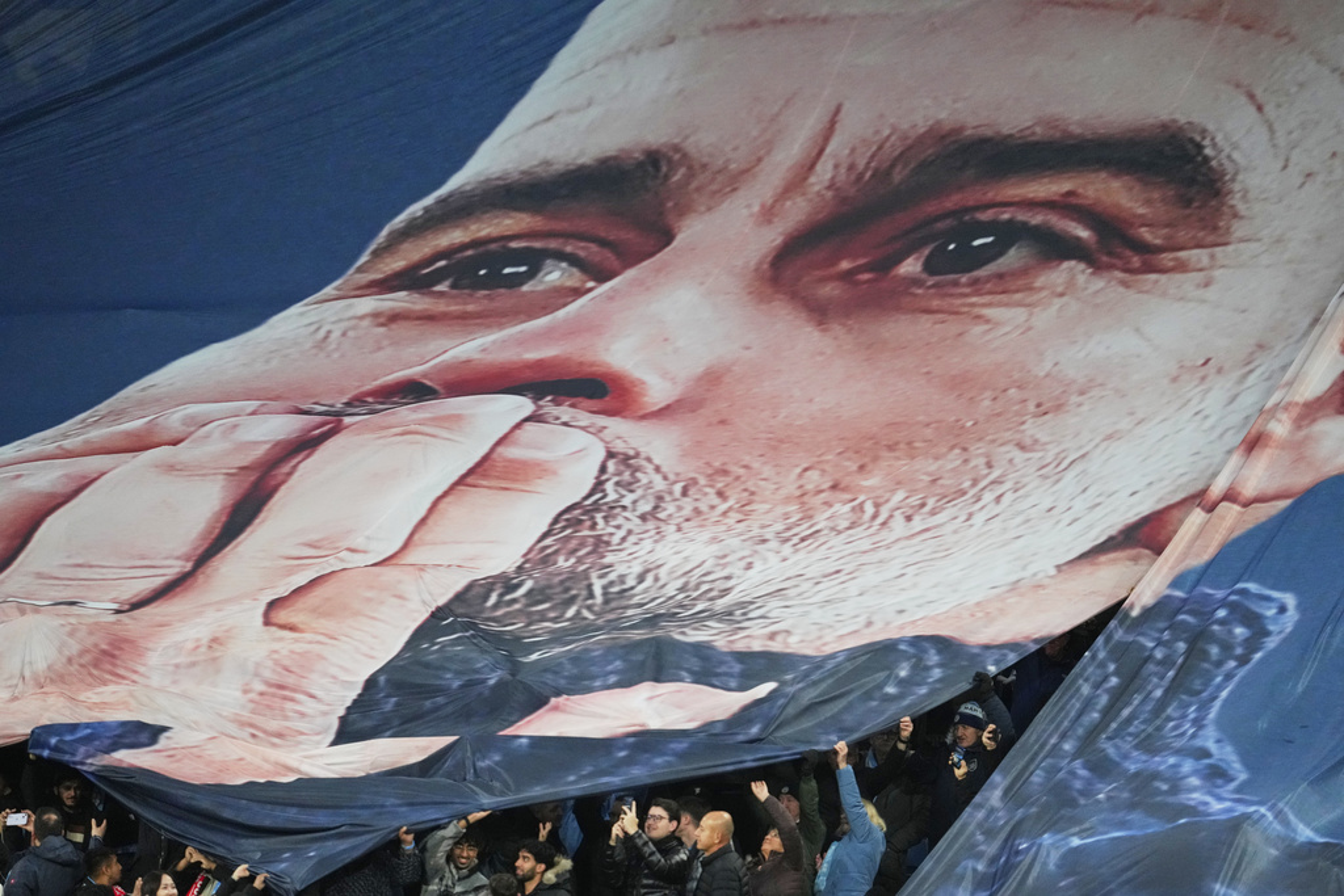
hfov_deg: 5.2
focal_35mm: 400
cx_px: 672
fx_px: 14934
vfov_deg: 3.4
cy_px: 448
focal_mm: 400
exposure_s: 1/2000
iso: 3200
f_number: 2.8
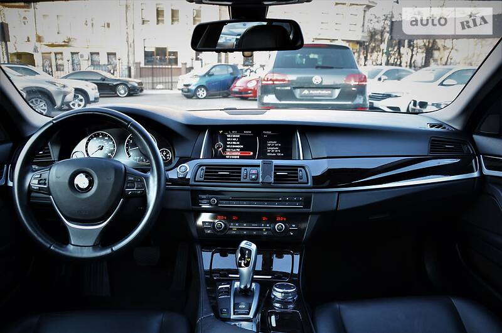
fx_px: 376
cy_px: 166
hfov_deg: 67.5
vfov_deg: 47.7
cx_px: 251
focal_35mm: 27
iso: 400
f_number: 3.5
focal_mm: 18
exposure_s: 1/80
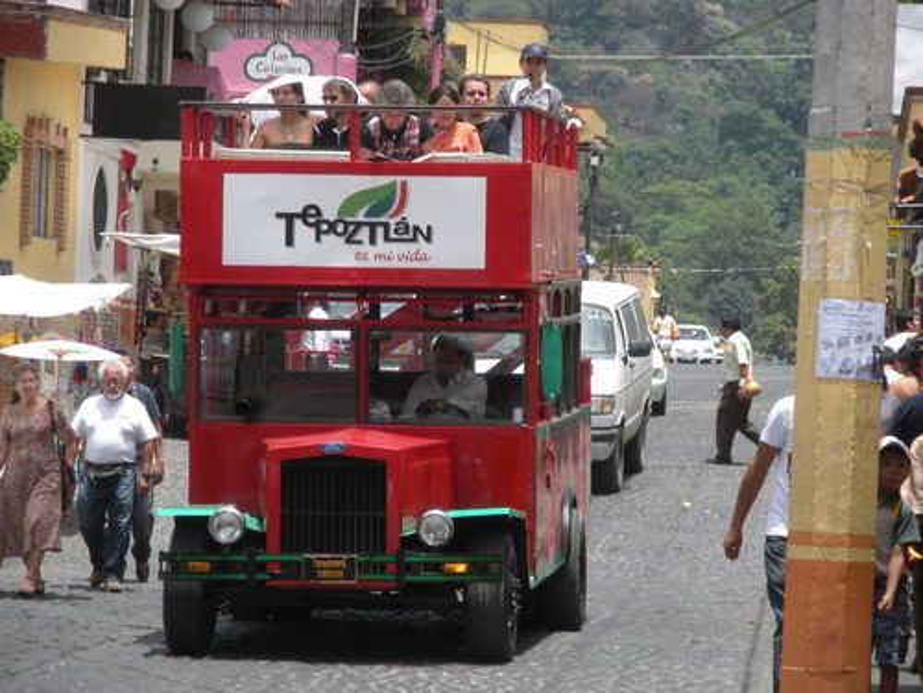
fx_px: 4800
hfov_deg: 11.0
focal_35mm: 180
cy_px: 346
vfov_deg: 8.2
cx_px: 462
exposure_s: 1/192
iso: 64
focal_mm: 31.5
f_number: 5.6
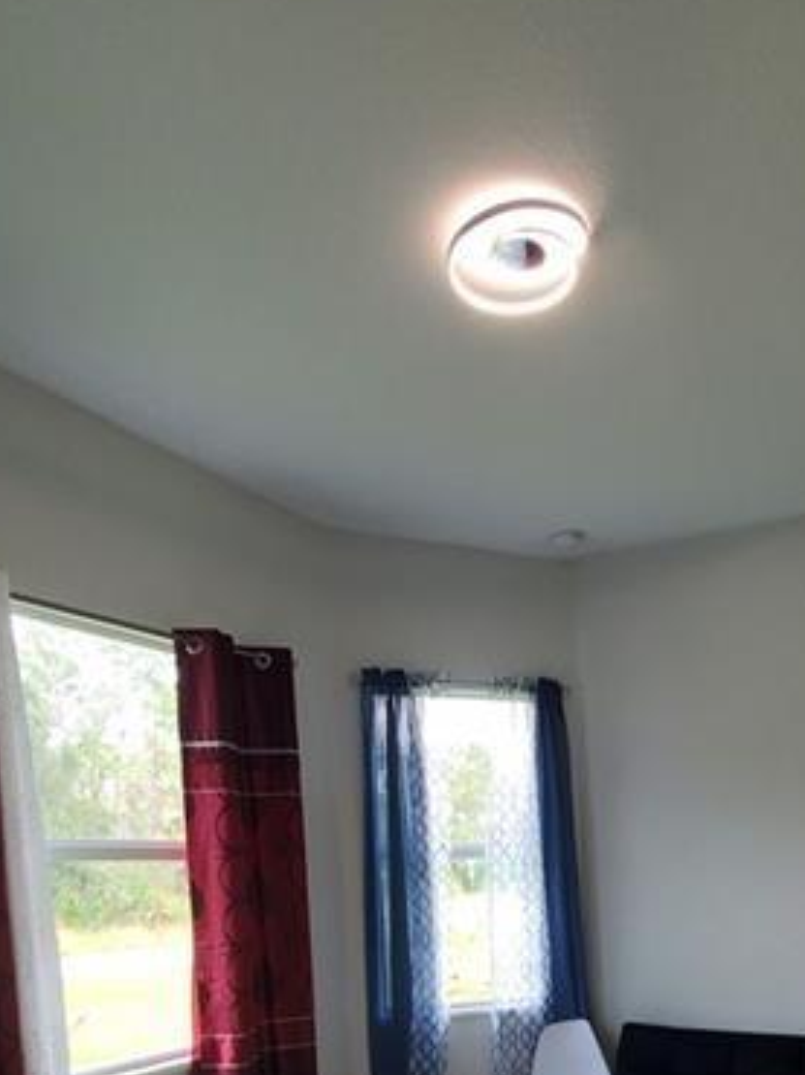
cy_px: 933
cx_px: 613
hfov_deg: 49.1
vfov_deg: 57.7
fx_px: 838
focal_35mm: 27
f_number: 2.2
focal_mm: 1.8
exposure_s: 1/60
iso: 100
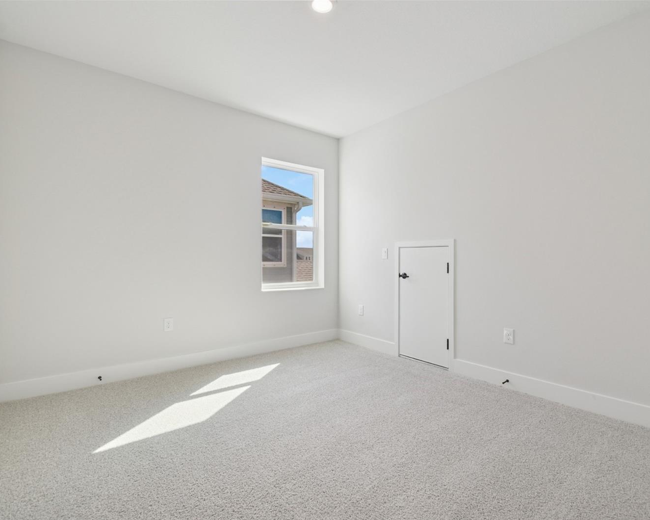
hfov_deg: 89.6
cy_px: 261
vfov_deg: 77.0
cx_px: 342
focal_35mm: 17
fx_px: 327
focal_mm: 10
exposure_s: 1/25
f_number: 7.1
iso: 100
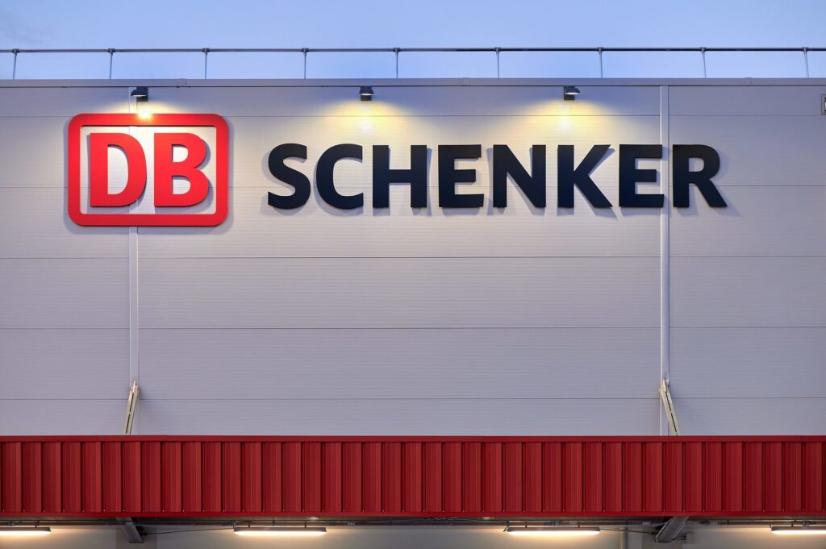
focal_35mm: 105
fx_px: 2407
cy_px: 274
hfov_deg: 19.5
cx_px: 413
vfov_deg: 13.0
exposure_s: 1/15
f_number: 5.6
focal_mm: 105
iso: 160
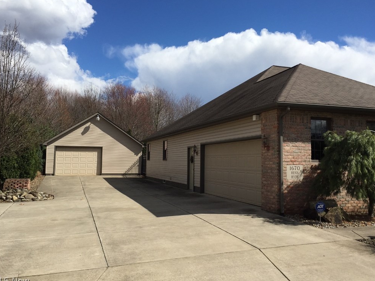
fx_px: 325
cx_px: 184
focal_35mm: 30
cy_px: 142
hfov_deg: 60.0
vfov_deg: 46.8
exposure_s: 1/2825
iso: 32
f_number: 2.2
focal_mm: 4.15
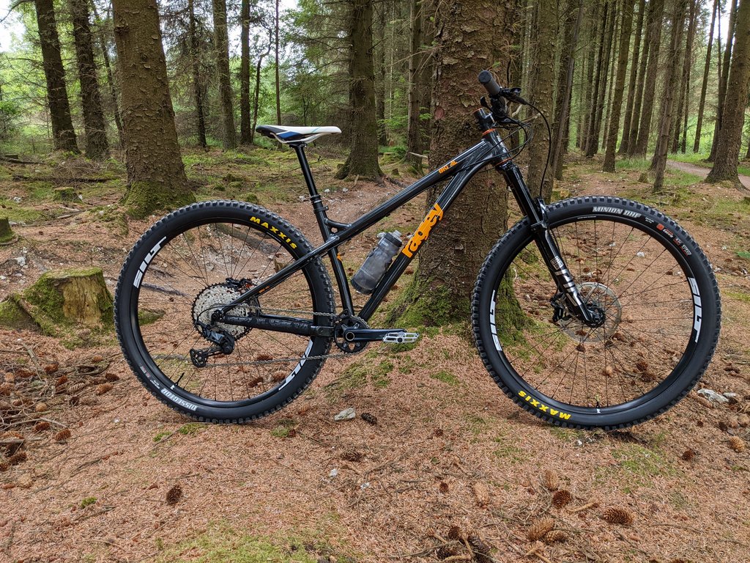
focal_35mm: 27
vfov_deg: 51.4
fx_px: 585
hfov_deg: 65.3
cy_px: 282
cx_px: 375
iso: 56
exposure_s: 1/50.2
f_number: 1.73
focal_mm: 4.38
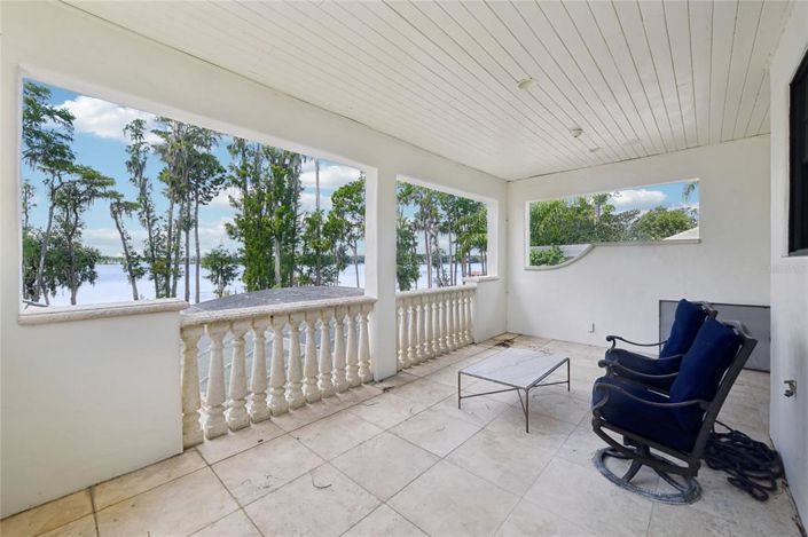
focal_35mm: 14
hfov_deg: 104.3
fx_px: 314
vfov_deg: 81.1
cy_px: 268
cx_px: 404
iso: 400
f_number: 8
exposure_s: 1/400
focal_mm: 14
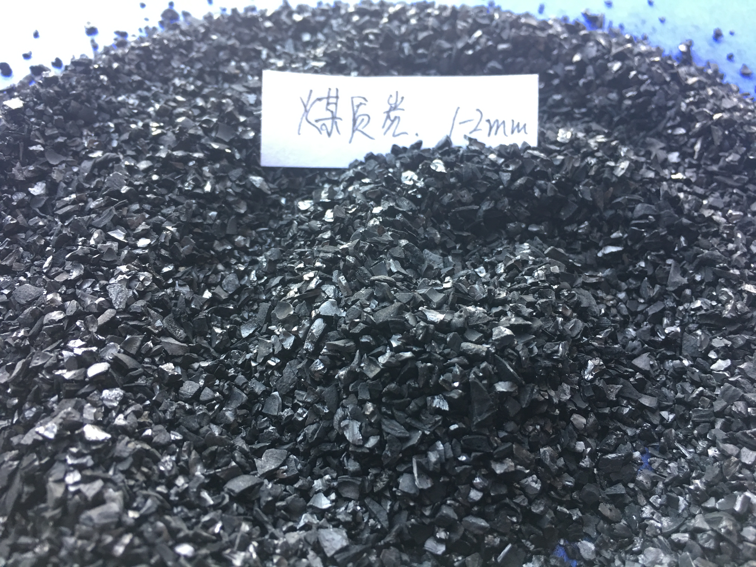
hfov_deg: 61.7
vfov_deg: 48.2
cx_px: 378
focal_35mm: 29
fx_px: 633
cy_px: 284
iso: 50
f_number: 2.2
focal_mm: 4.15
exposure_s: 1/17
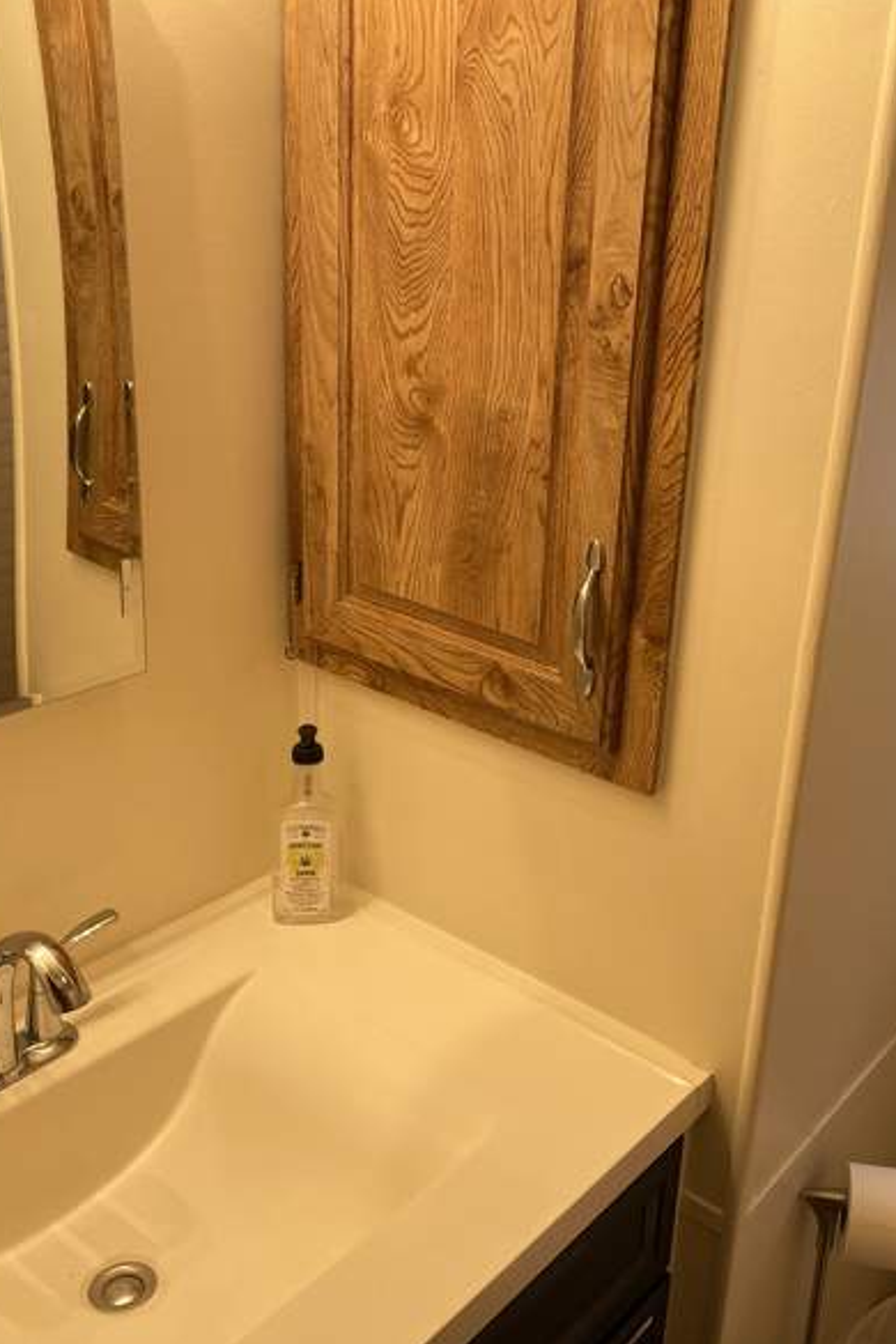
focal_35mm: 37
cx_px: 666
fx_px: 1381
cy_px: 664
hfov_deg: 35.2
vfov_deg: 51.9
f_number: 1.8
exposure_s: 1/120
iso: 80
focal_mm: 4.25
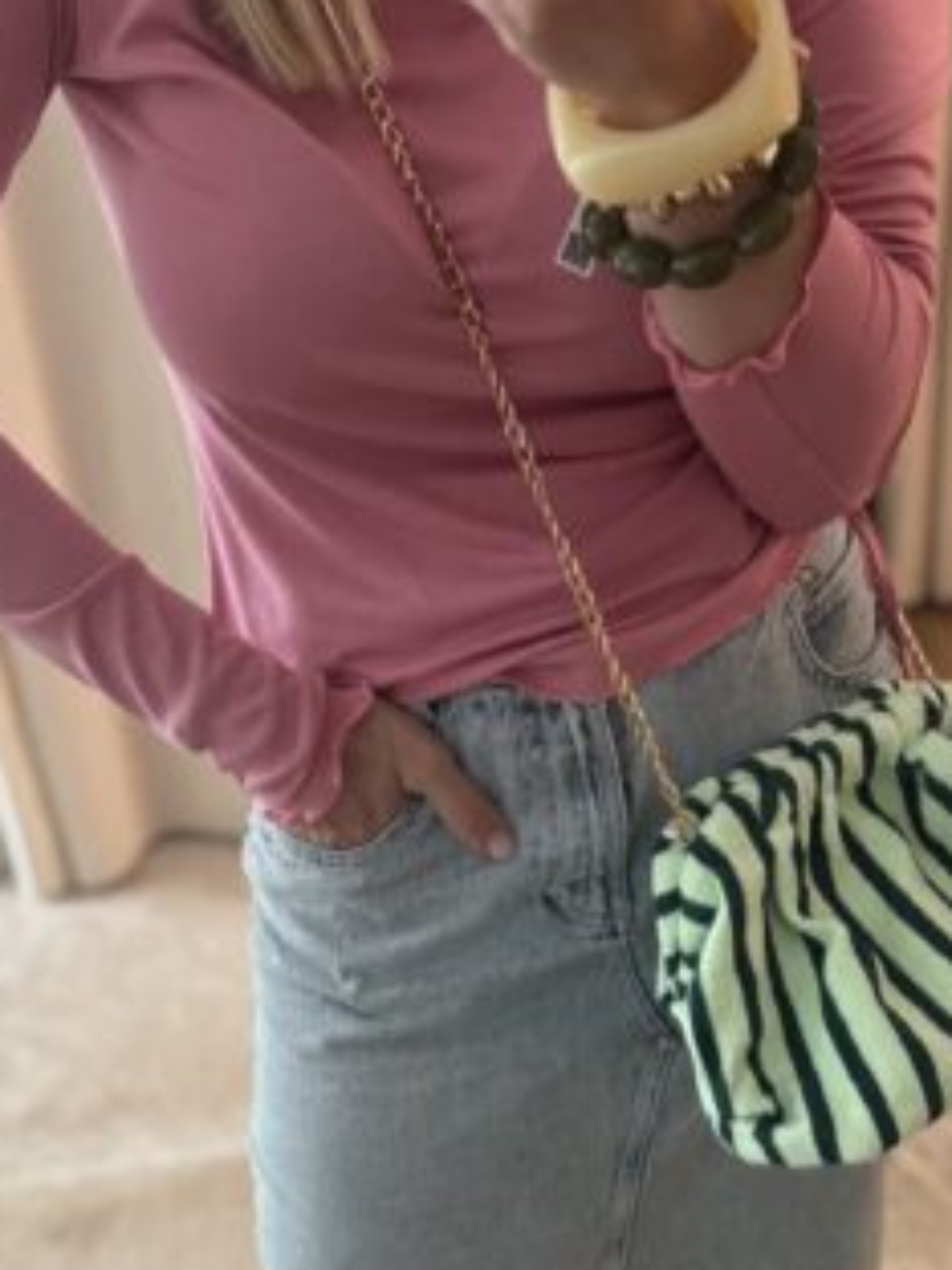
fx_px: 1503
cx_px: 460
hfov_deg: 35.1
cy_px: 918
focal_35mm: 41
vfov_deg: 44.6
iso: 320
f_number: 1.78
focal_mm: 6.76
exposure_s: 1/50
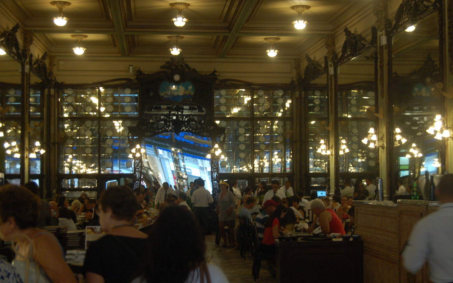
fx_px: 766
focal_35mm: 62
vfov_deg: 21.0
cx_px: 229
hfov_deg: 33.0
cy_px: 148
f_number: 5
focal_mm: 40
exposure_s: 1/20
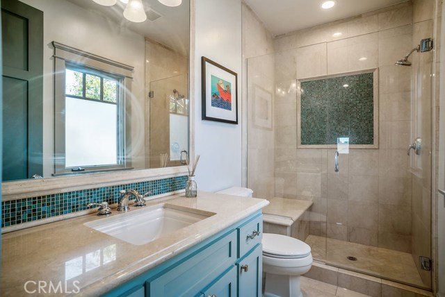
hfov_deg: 89.9
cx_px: 222
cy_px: 148
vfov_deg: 67.5
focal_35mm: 18
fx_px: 223
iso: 125
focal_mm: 18
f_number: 8
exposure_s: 1/40
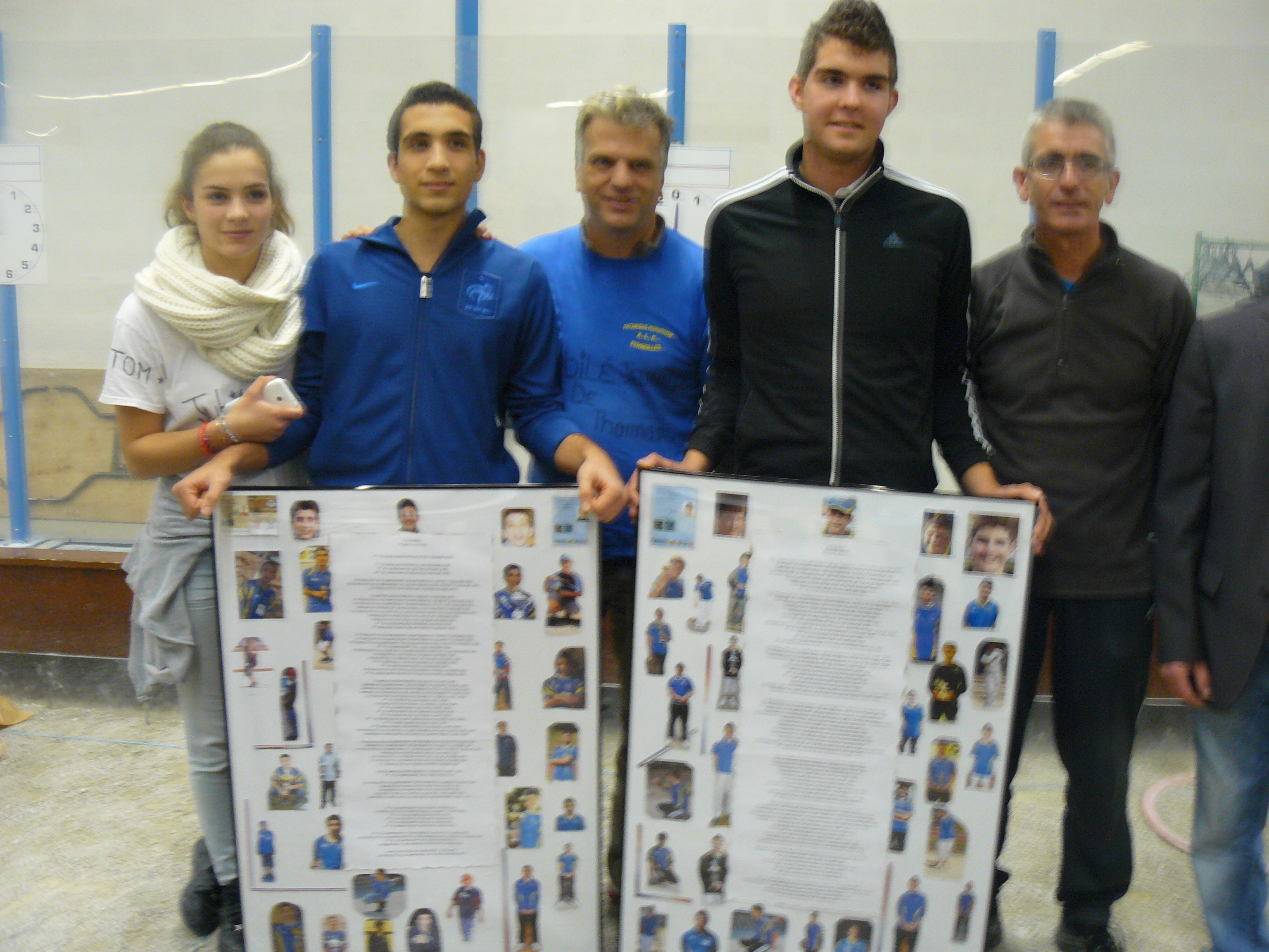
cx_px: 634
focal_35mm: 36
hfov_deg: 51.4
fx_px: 1320
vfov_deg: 39.7
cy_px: 476
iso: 200
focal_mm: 6
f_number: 2.8
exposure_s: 1/10
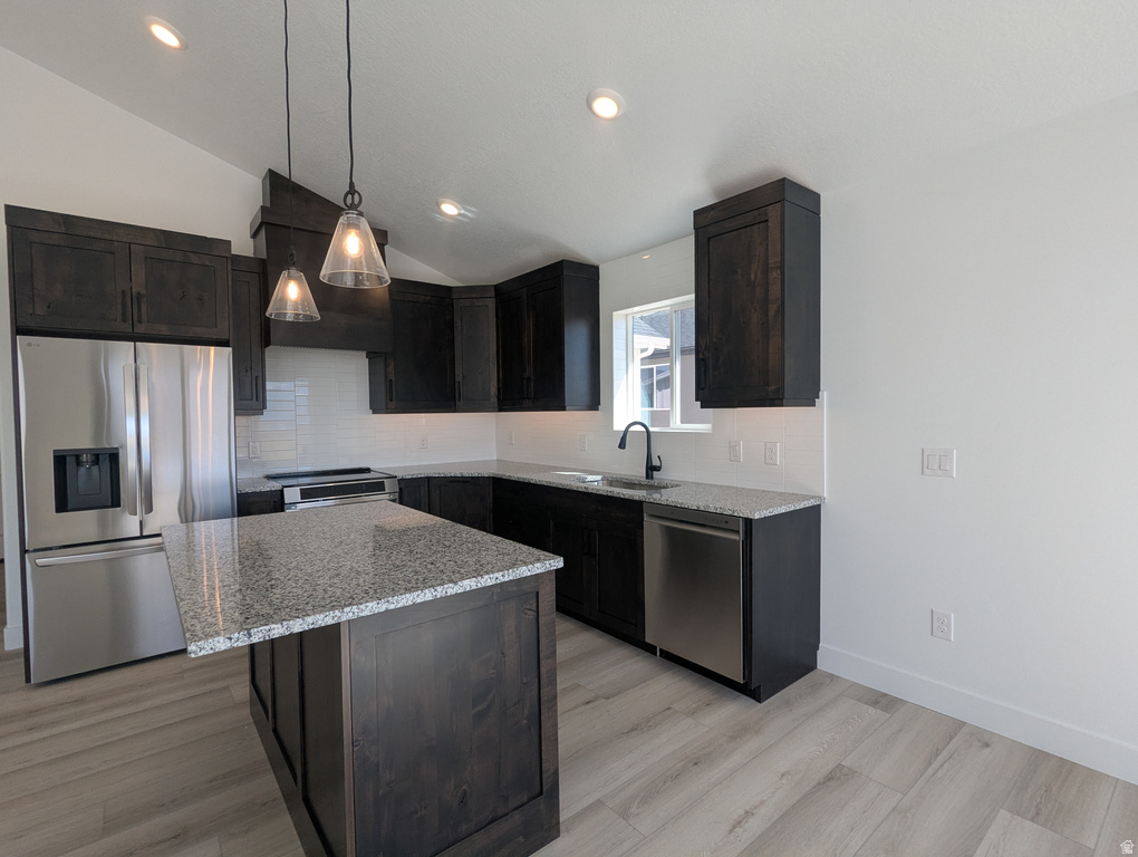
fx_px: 527
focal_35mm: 16
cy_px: 428
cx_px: 569
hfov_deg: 94.4
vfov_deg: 78.2
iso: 46
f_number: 2.2
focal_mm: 2.35
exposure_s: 1/437
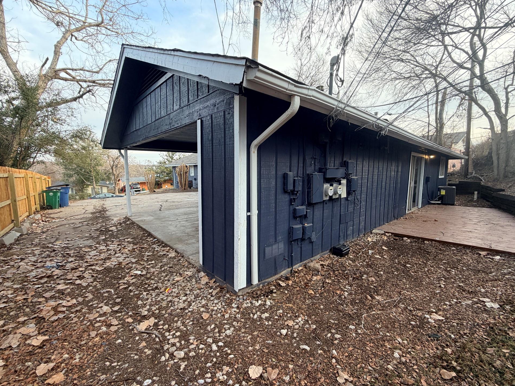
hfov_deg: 98.1
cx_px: 269
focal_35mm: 15
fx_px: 223
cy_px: 192
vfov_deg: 81.8
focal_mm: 2.22
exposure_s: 1/121
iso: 64
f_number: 2.2
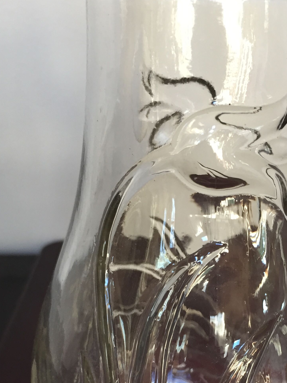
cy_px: 284
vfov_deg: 38.0
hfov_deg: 29.1
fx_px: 542
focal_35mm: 49
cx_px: 221
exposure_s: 1/33
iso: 125
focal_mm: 4.15
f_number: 2.2
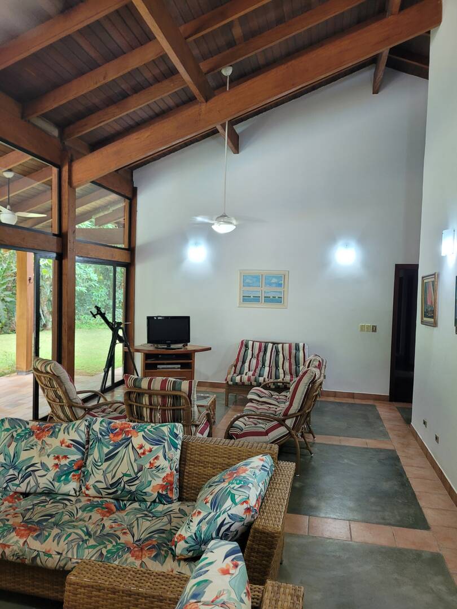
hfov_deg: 53.1
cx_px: 228
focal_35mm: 26
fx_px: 458
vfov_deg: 67.3
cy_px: 304
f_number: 1.8
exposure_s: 1/40
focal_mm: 5.4
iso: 200
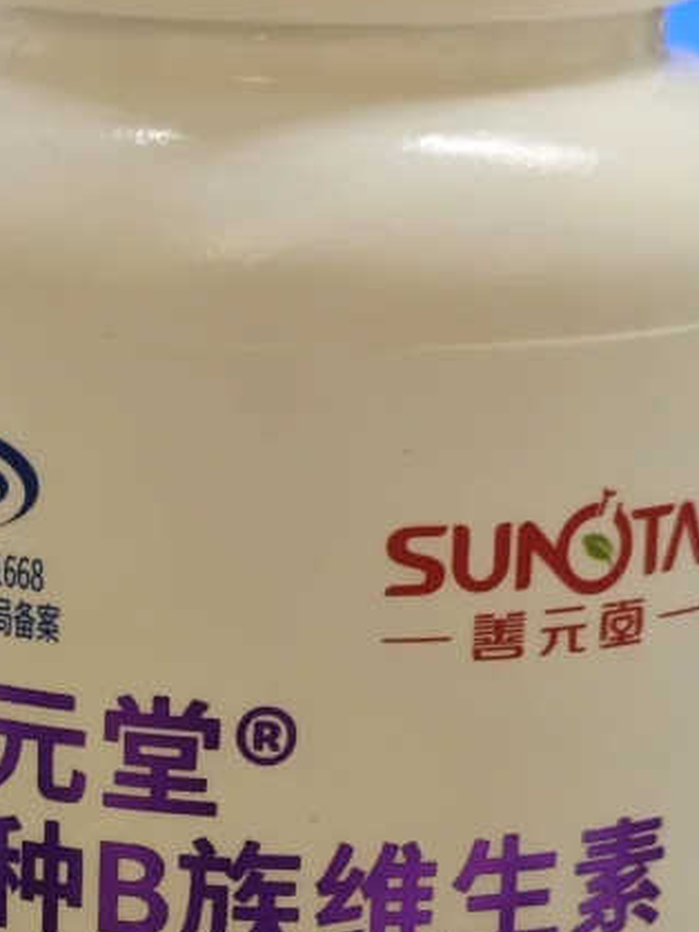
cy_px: 823
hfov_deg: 9.2
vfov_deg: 12.4
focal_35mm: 158
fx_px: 4256
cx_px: -194
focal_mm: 8.7
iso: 400
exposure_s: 1/41
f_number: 1.9
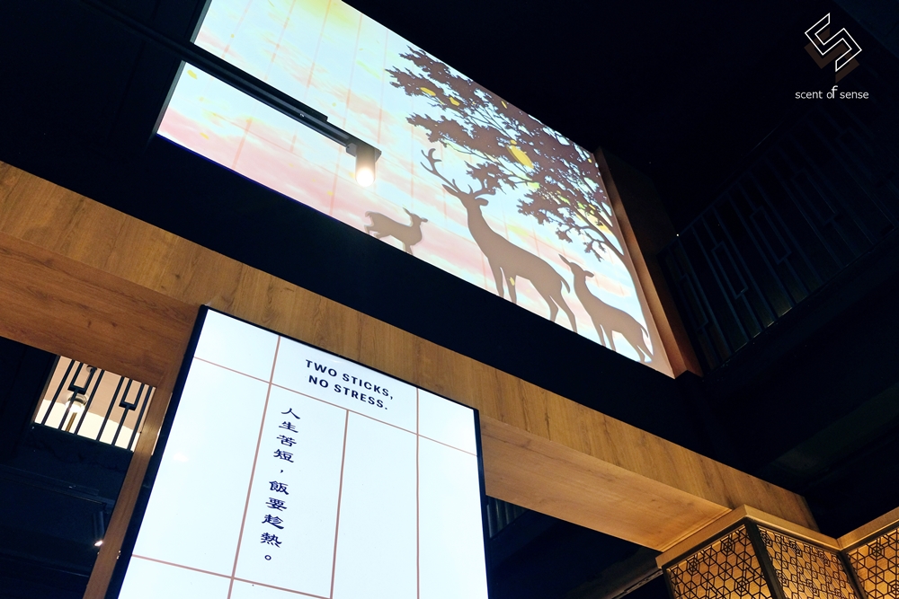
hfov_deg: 67.4
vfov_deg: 47.9
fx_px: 674
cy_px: 300
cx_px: 450
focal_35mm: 27
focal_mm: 18
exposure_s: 1/52
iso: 800
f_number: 2.8
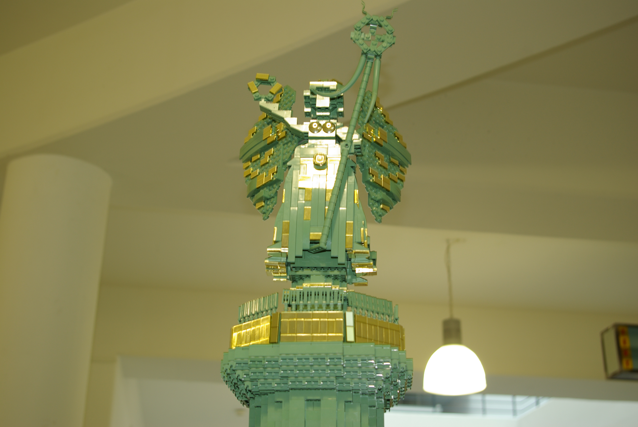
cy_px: 214
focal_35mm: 52
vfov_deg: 25.8
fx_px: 932
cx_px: 319
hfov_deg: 37.8
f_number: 5
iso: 100
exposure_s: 1/6
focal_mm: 35
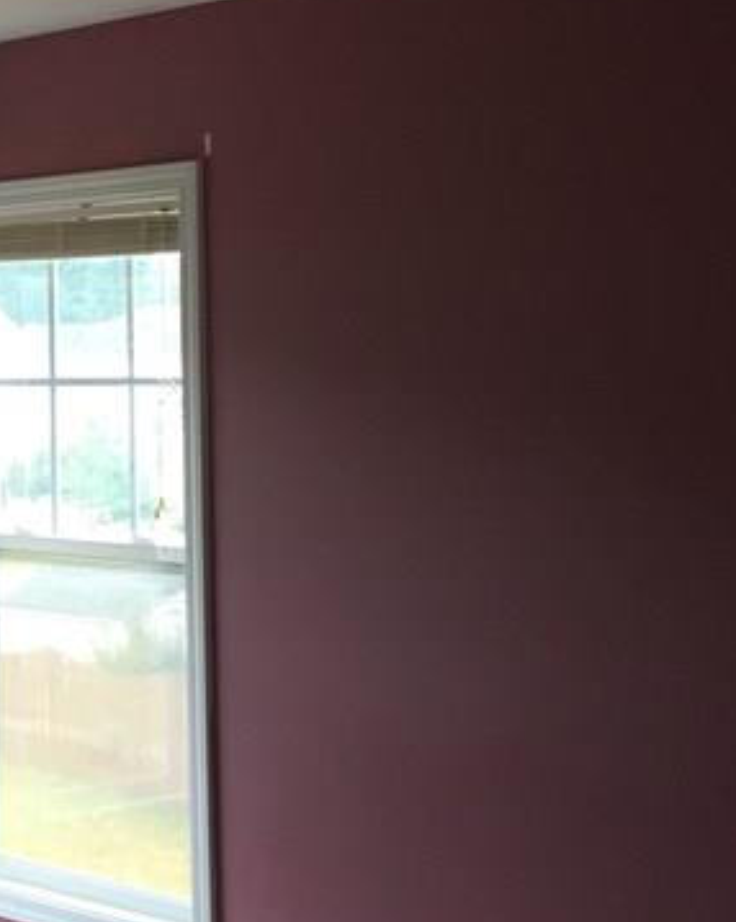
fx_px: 2207
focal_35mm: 81
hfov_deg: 17.4
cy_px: 373
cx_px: -299
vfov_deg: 23.5
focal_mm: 4.15
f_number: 2.2
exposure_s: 1/120
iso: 40
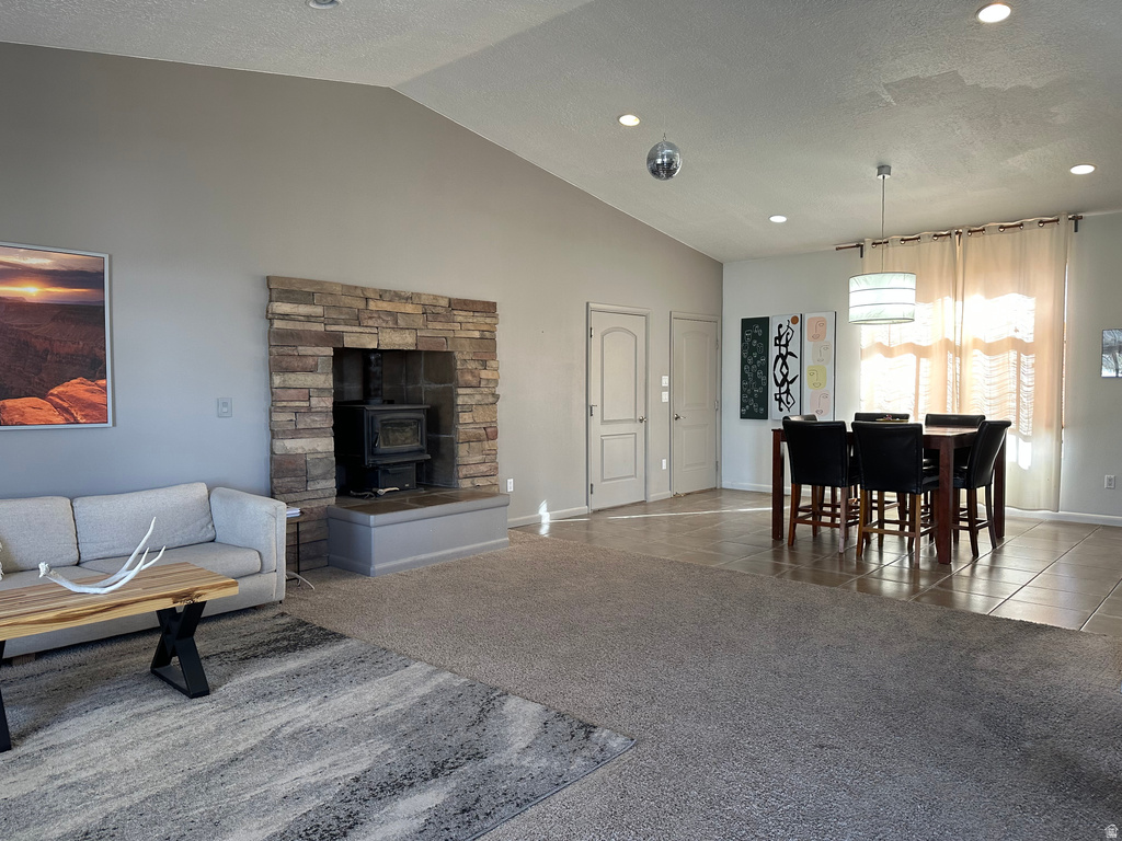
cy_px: 420
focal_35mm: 24
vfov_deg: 56.8
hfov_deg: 71.6
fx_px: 778
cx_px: 561
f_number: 1.78
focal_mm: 6.86
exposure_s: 1/120
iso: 160
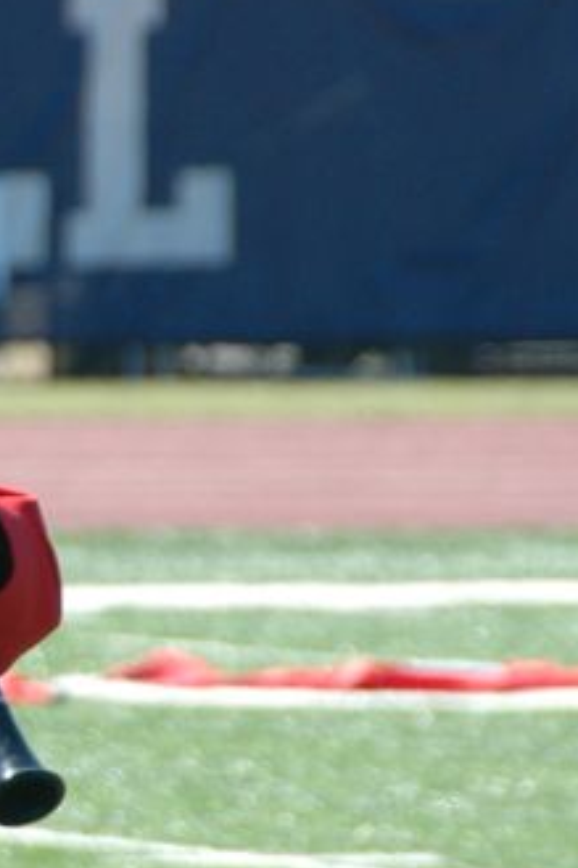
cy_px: 641
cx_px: -164
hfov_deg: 1.5
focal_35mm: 933
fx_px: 22492
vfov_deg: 2.2
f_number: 5.6
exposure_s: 1/400
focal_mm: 200
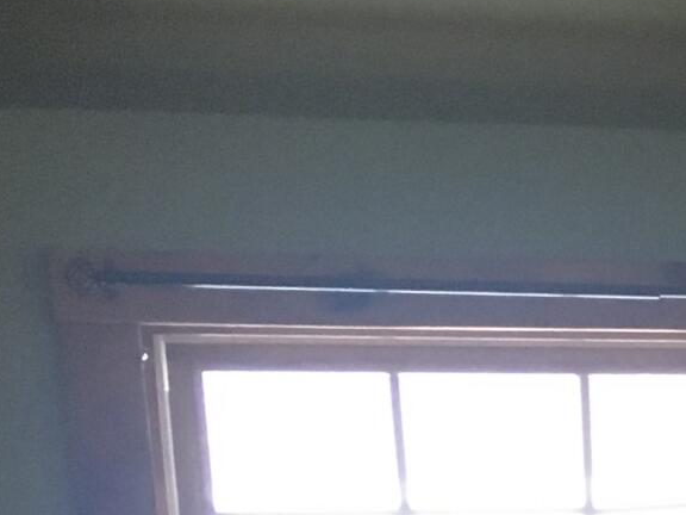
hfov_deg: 11.3
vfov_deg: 9.2
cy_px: 1056
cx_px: 1530
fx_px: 2992
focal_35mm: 151
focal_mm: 4.15
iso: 160
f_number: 2.2
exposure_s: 1/30
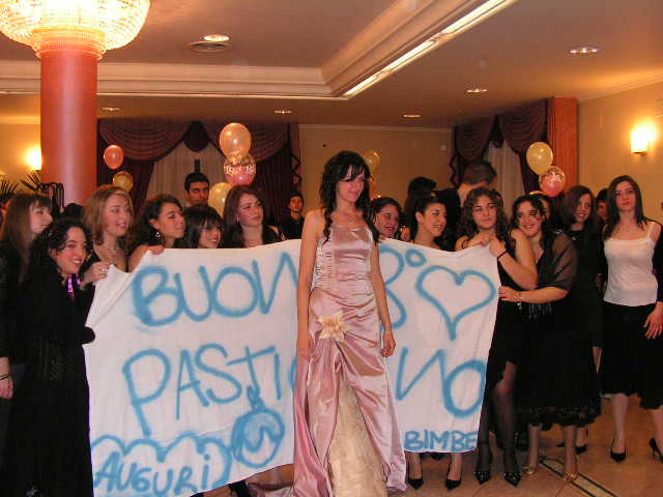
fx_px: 690
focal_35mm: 36
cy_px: 248
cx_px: 332
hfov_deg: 51.4
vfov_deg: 39.7
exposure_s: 1/40
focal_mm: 6
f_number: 3.2
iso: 200
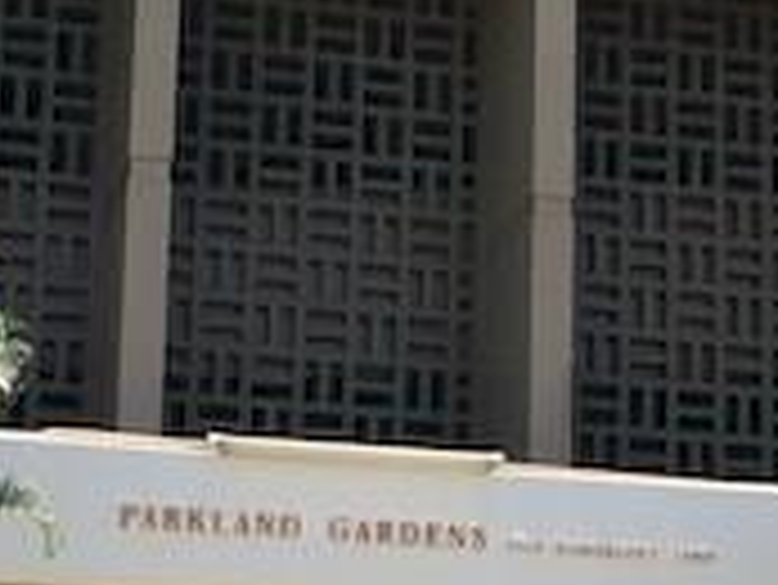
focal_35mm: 107
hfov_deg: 18.3
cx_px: 522
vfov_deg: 13.7
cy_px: 522
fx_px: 2407
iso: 25
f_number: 2.2
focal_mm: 4.15
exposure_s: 1/574
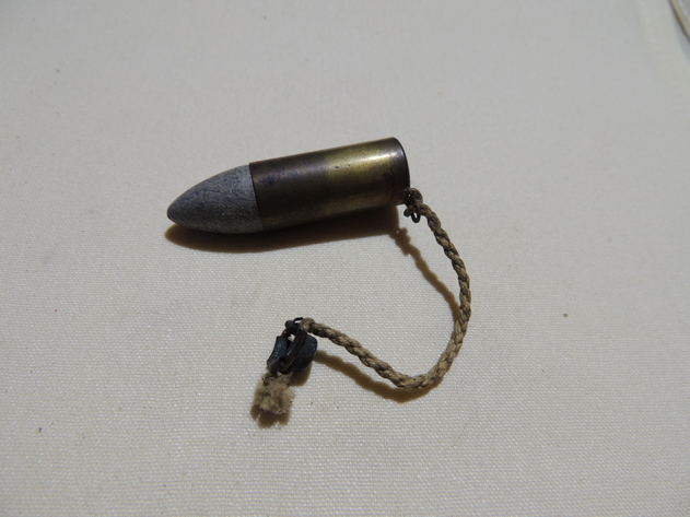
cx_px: 345
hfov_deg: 71.6
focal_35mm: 24
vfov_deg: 56.8
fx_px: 478
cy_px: 258
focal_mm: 4.3
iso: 100
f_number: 3
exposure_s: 1/125
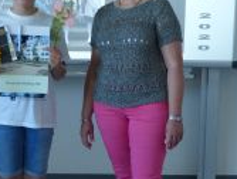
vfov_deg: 17.2
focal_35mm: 86
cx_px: 104
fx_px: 590
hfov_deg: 22.7
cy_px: 82
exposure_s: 1/60
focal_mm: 6.4
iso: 250
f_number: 2.8
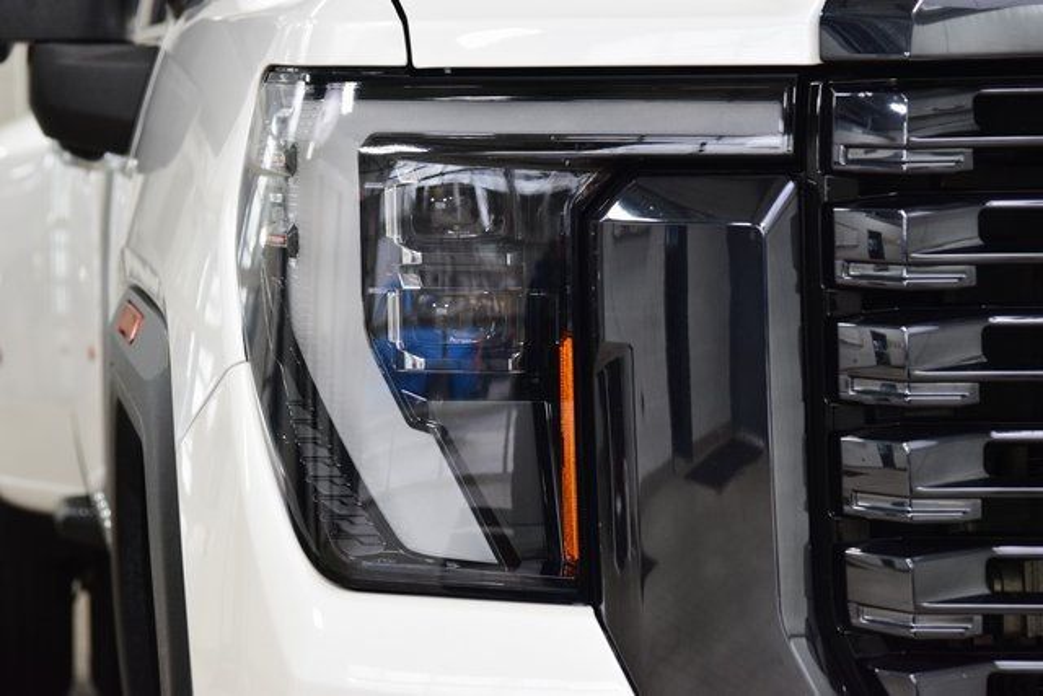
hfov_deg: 19.5
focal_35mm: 105
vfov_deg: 13.0
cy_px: 348
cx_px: 522
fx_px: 3043
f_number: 7.1
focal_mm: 70
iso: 1100
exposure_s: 1/30
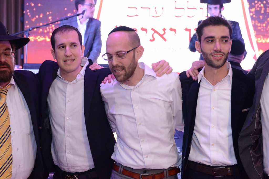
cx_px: 134
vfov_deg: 19.5
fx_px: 523
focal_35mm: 70
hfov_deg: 28.8
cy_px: 90
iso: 4000
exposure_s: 1/100
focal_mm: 70
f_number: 5.6
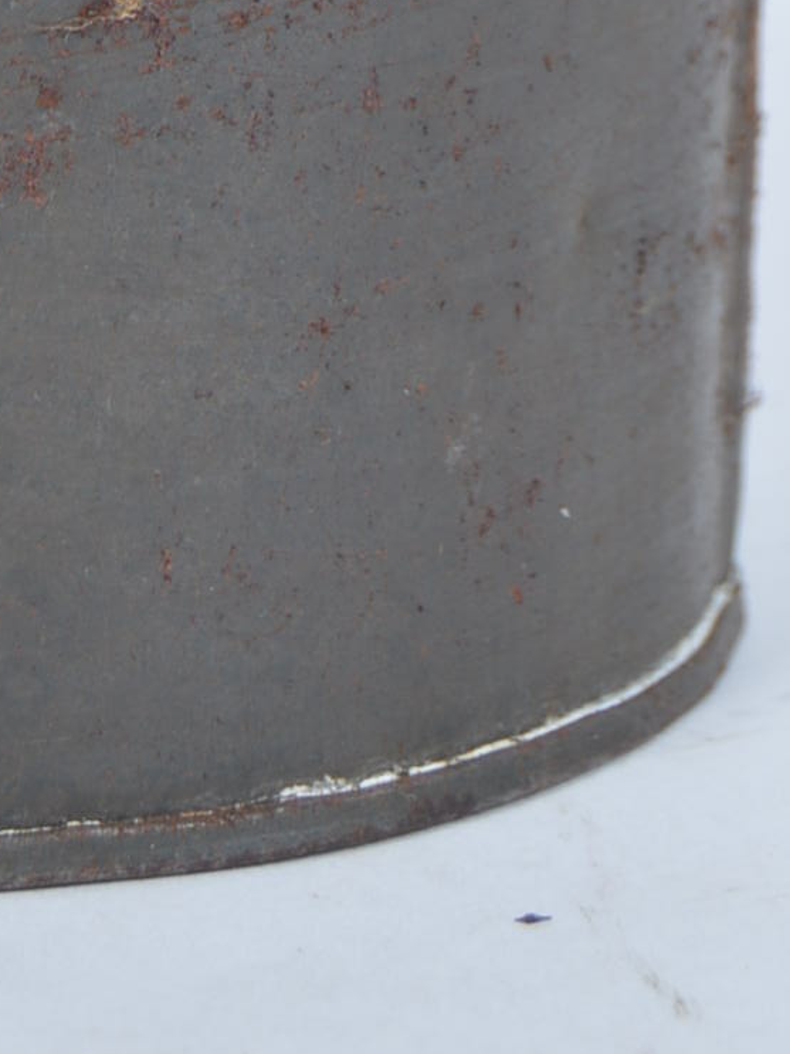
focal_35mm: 321
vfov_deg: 6.0
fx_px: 9769
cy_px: -1040
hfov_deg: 4.6
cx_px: -226
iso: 100
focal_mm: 55
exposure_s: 1/80
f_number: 8
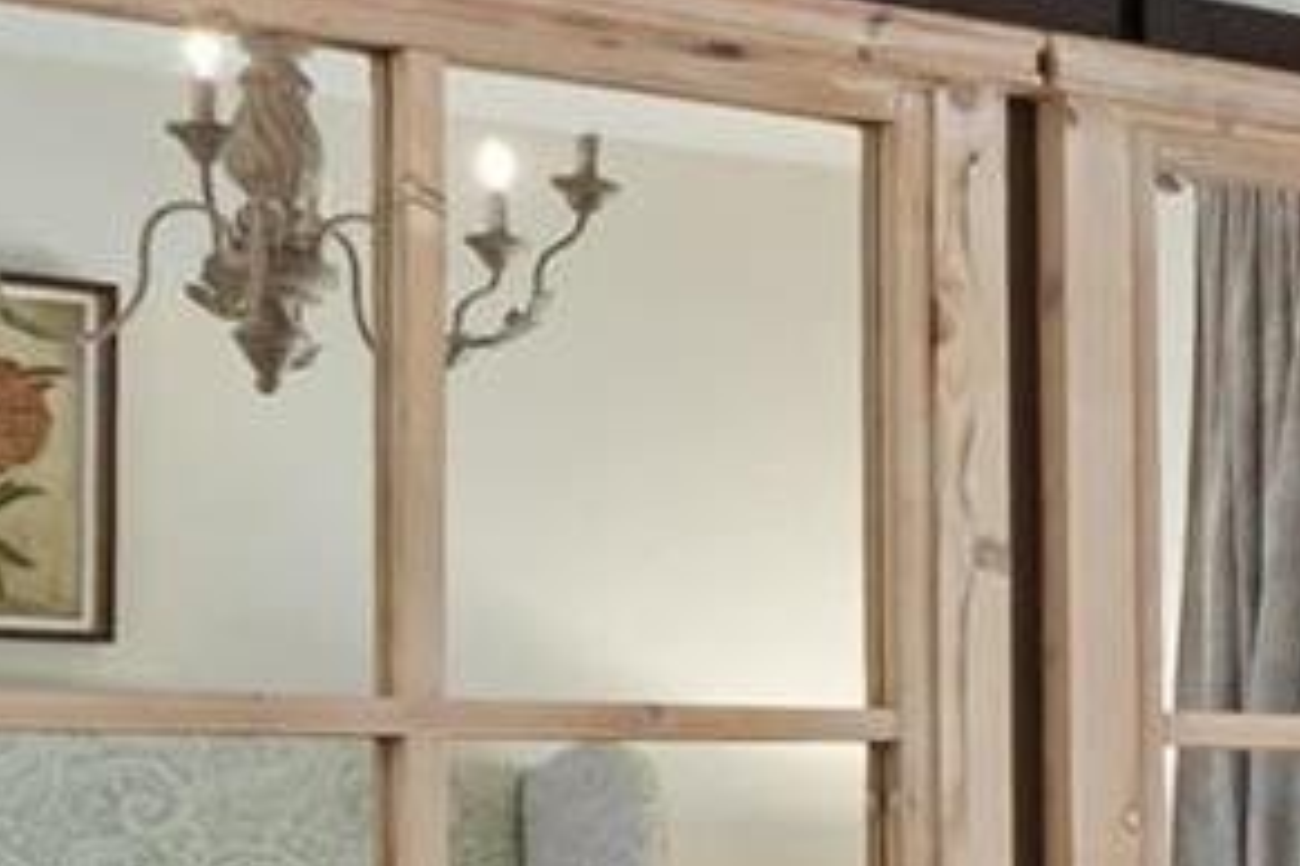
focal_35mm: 99
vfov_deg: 13.6
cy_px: 915
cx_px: 3109
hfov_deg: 14.2
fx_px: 3575
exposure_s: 1/2
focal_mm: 9
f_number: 8
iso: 400
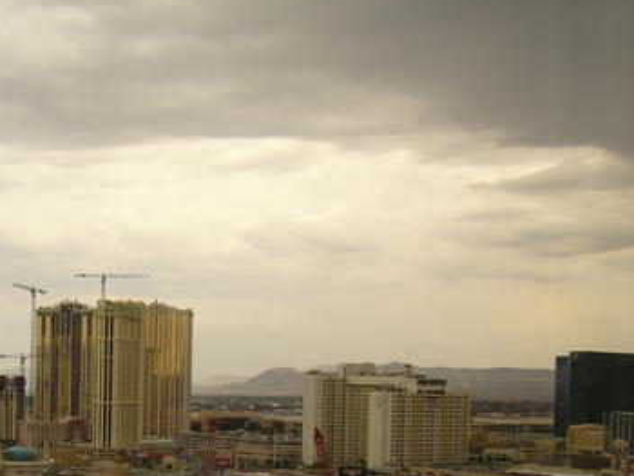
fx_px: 1173
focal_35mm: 64
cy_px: 411
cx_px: 114
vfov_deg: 22.5
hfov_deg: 29.5
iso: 50
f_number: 2.8
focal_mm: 5.8
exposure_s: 1/100
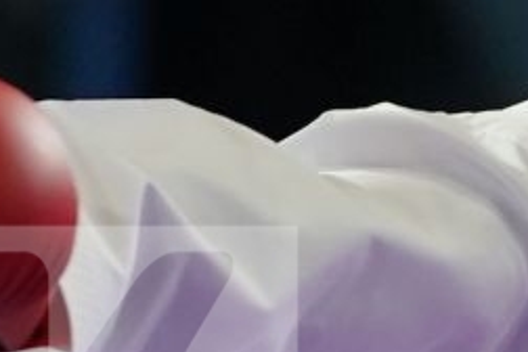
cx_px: 813
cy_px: 417
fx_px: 31399
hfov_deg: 1.0
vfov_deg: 0.6
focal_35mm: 2141
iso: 1250
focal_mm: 200
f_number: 2.8
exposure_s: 1/1000
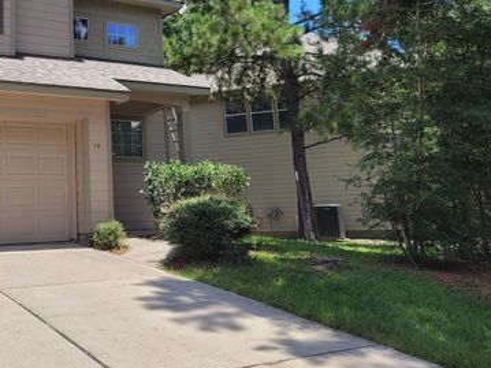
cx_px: 89
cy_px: 86
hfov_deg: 41.7
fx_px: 610
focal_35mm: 43
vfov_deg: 32.8
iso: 40
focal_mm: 5.4
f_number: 1.8
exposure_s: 1/1718
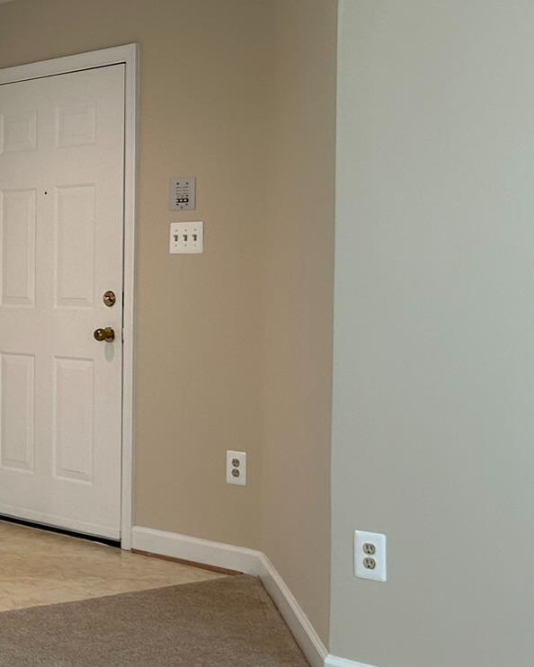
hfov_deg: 18.8
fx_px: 1382
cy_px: 317
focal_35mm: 70
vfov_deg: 27.1
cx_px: -309
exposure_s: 1/60
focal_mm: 5.7
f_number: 1.5
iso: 64
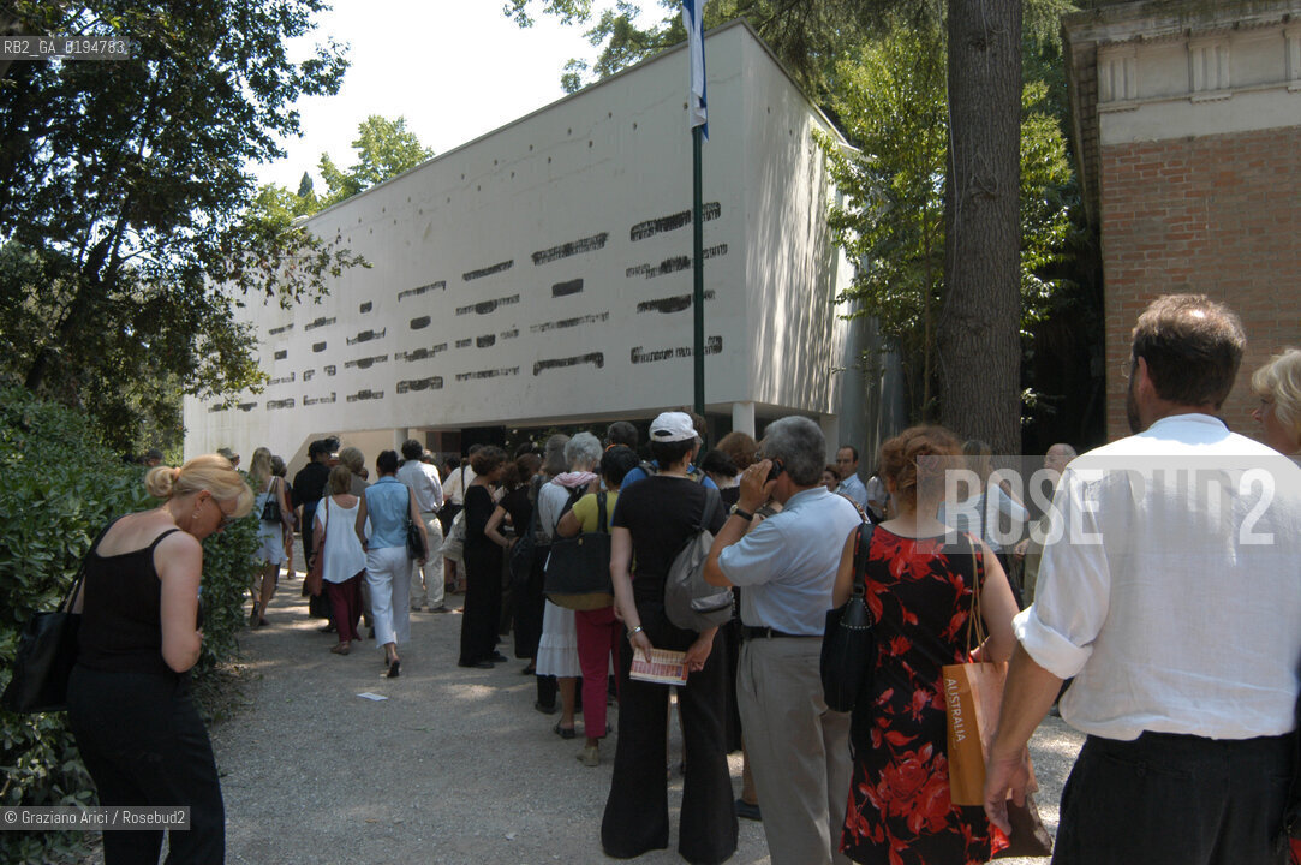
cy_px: 432
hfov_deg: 67.4
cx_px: 650
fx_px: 975
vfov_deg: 47.8
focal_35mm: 27
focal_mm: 18
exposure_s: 1/200
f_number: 9
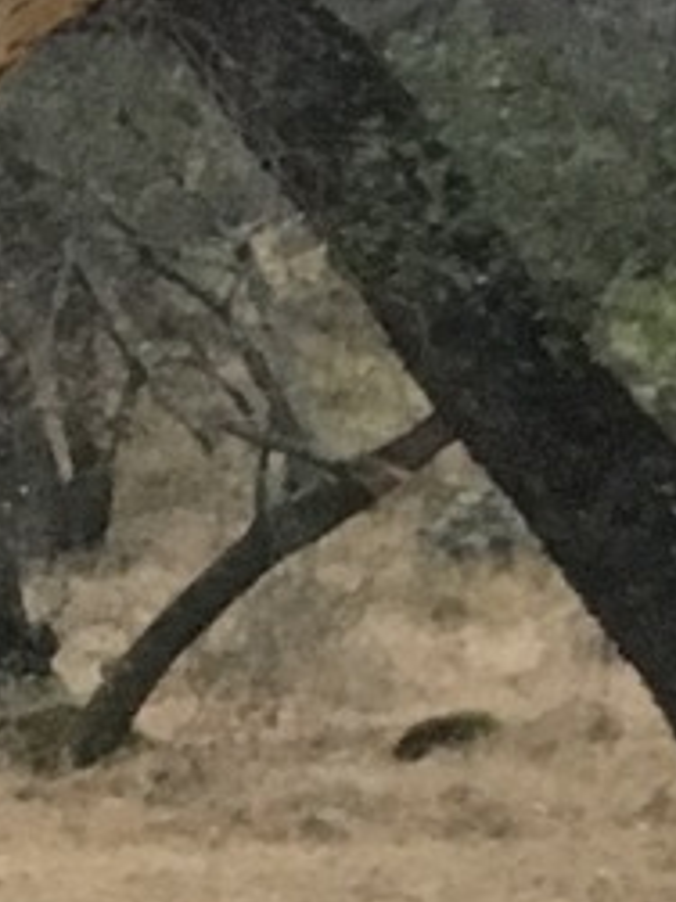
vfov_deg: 8.2
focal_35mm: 231
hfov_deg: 5.3
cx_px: -2503
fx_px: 6020
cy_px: 1653
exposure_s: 1/24
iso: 200
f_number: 2.2
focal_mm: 4.15
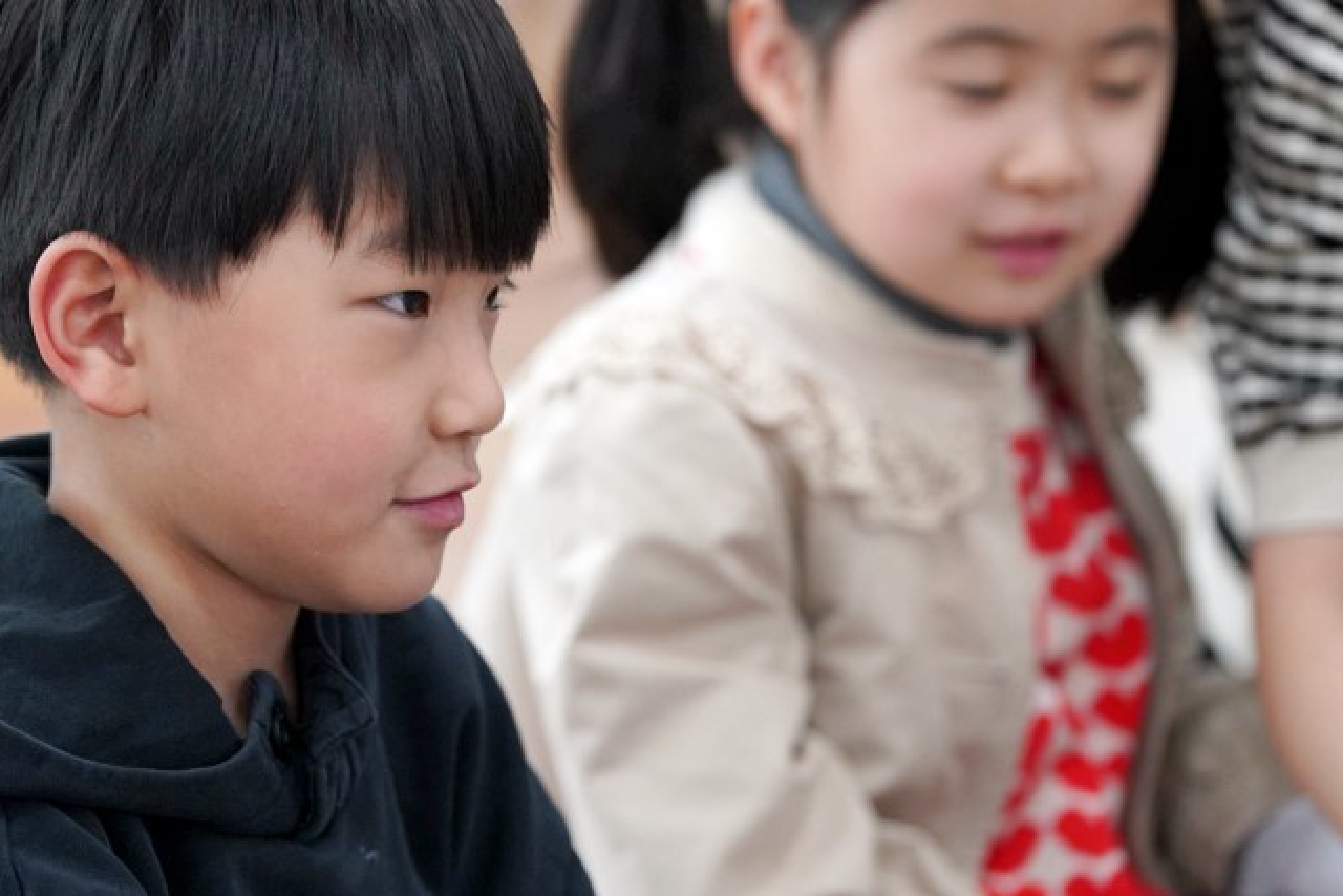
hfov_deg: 7.4
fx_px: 10335
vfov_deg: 5.0
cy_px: 394
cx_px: 413
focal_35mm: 277
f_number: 4
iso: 2500
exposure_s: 1/200
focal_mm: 197
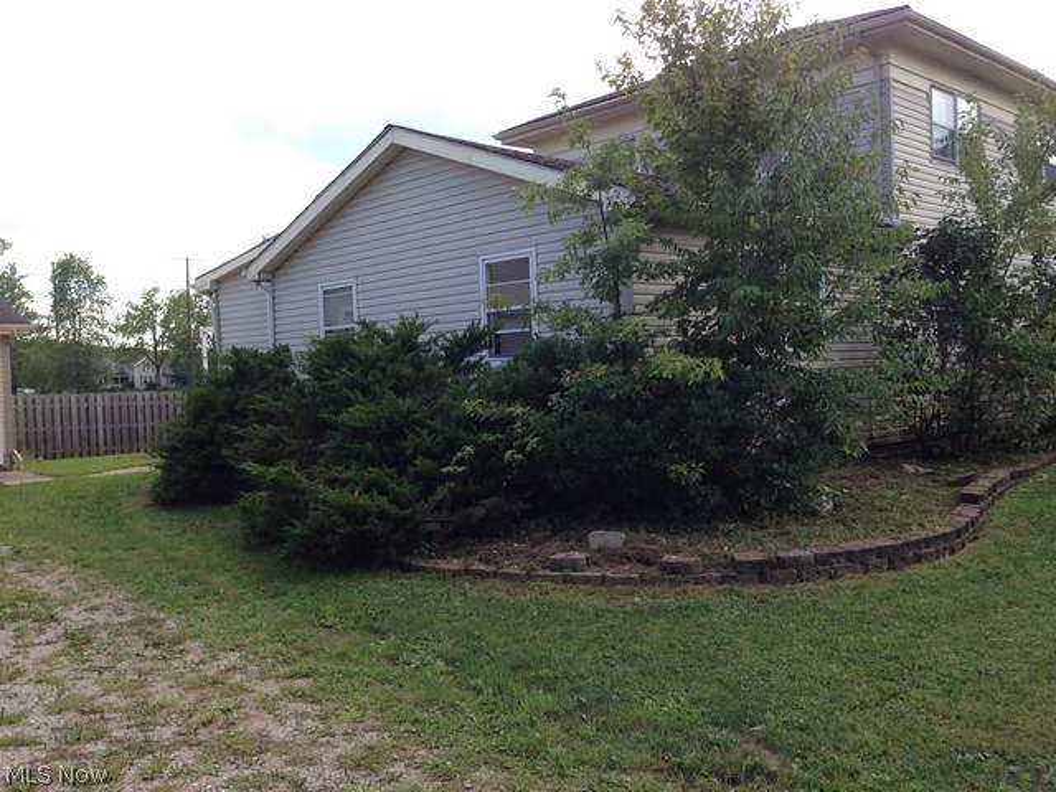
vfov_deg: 42.9
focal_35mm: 33
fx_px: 1007
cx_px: 528
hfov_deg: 55.4
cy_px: 396
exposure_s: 1/420
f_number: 2.4
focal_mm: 4.12
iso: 50
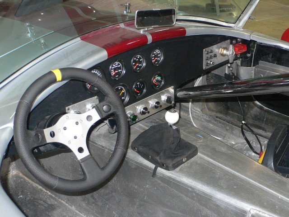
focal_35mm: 45
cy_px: 108
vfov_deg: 32.2
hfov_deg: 42.1
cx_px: 144
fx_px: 376
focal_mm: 6.7
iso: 160
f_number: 2.8
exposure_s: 1/30
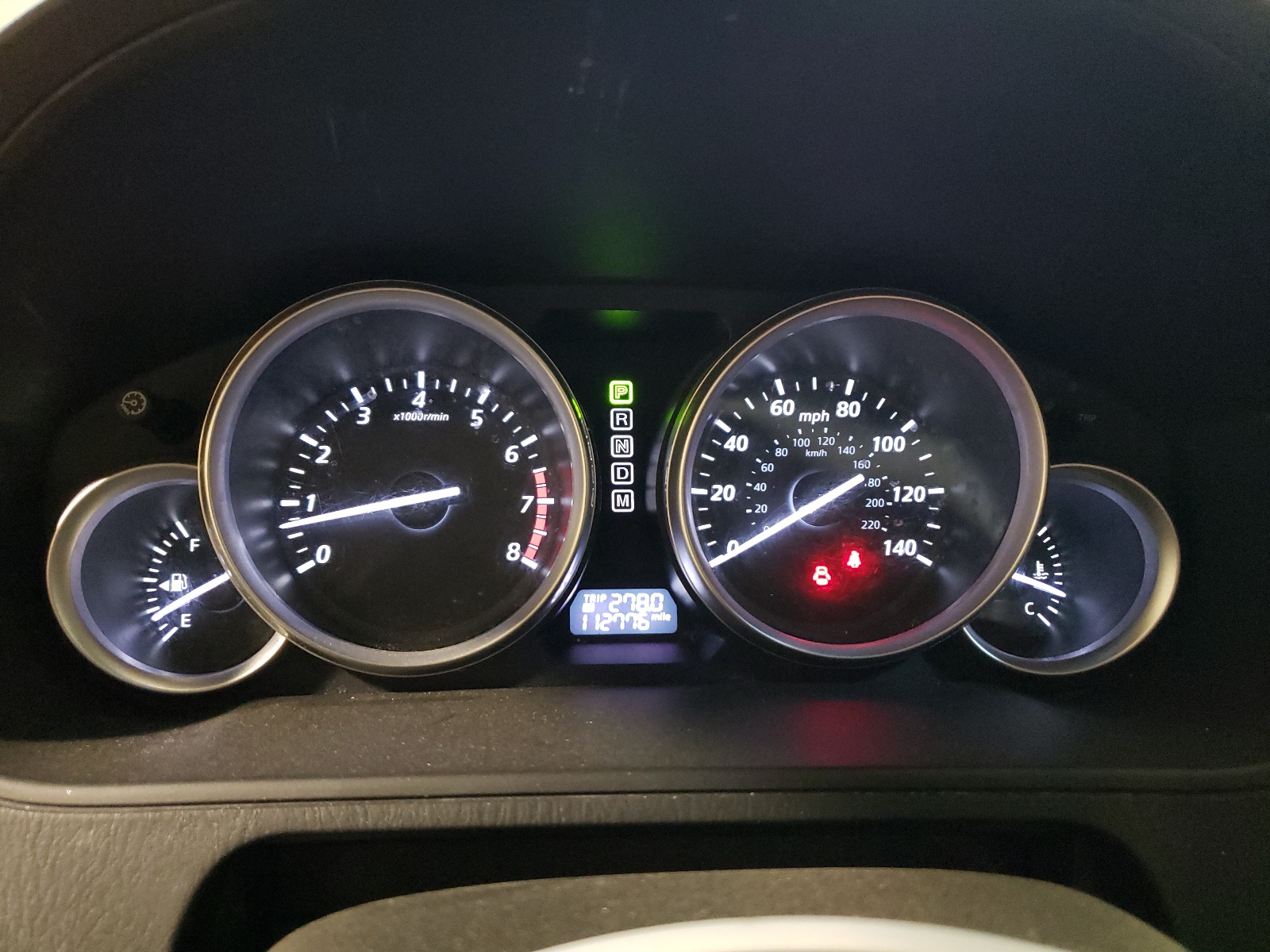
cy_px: 476
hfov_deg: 67.3
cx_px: 635
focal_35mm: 26
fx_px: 954
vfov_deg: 53.1
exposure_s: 1/24
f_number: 1.5
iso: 490
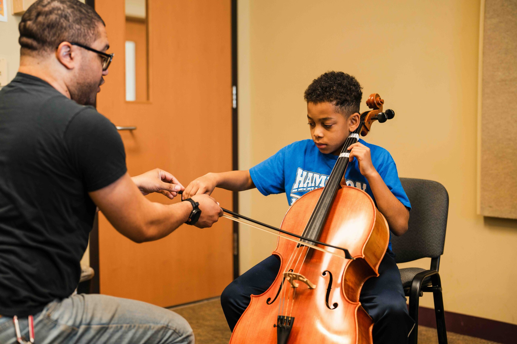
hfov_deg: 39.6
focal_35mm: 50
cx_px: 258
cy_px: 172
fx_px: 718
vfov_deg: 27.0
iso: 400
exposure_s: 1/200
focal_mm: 50
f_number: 2
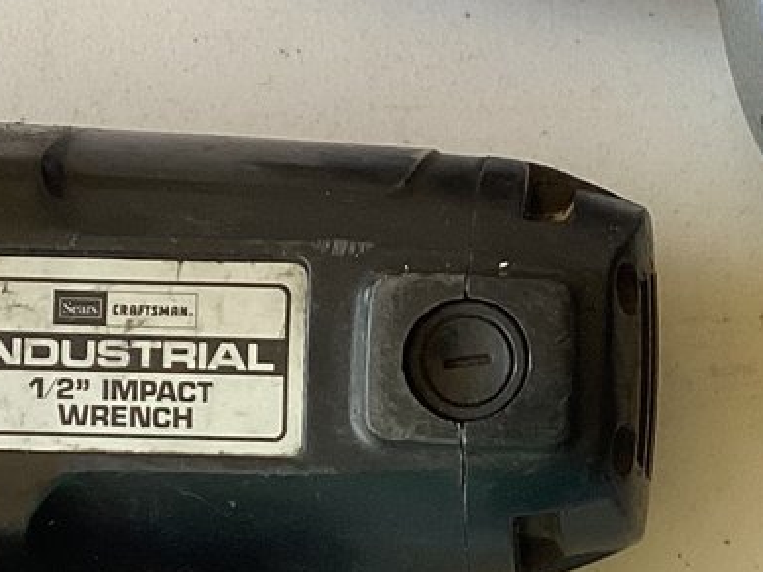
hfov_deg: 16.2
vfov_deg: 12.2
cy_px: 374
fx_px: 2667
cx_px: 579
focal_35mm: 121
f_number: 2.4
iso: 64
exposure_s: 1/120
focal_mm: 3.3
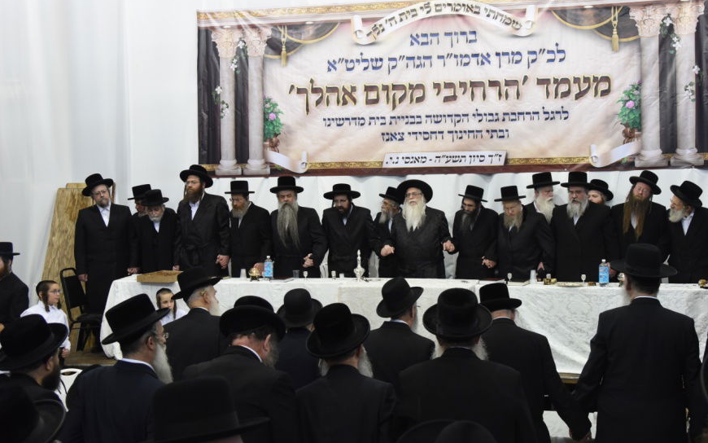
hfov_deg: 47.0
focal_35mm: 42
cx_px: 416
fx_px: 811
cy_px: 208
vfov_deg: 30.5
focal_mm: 35
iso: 2500
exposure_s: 1/100
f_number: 5
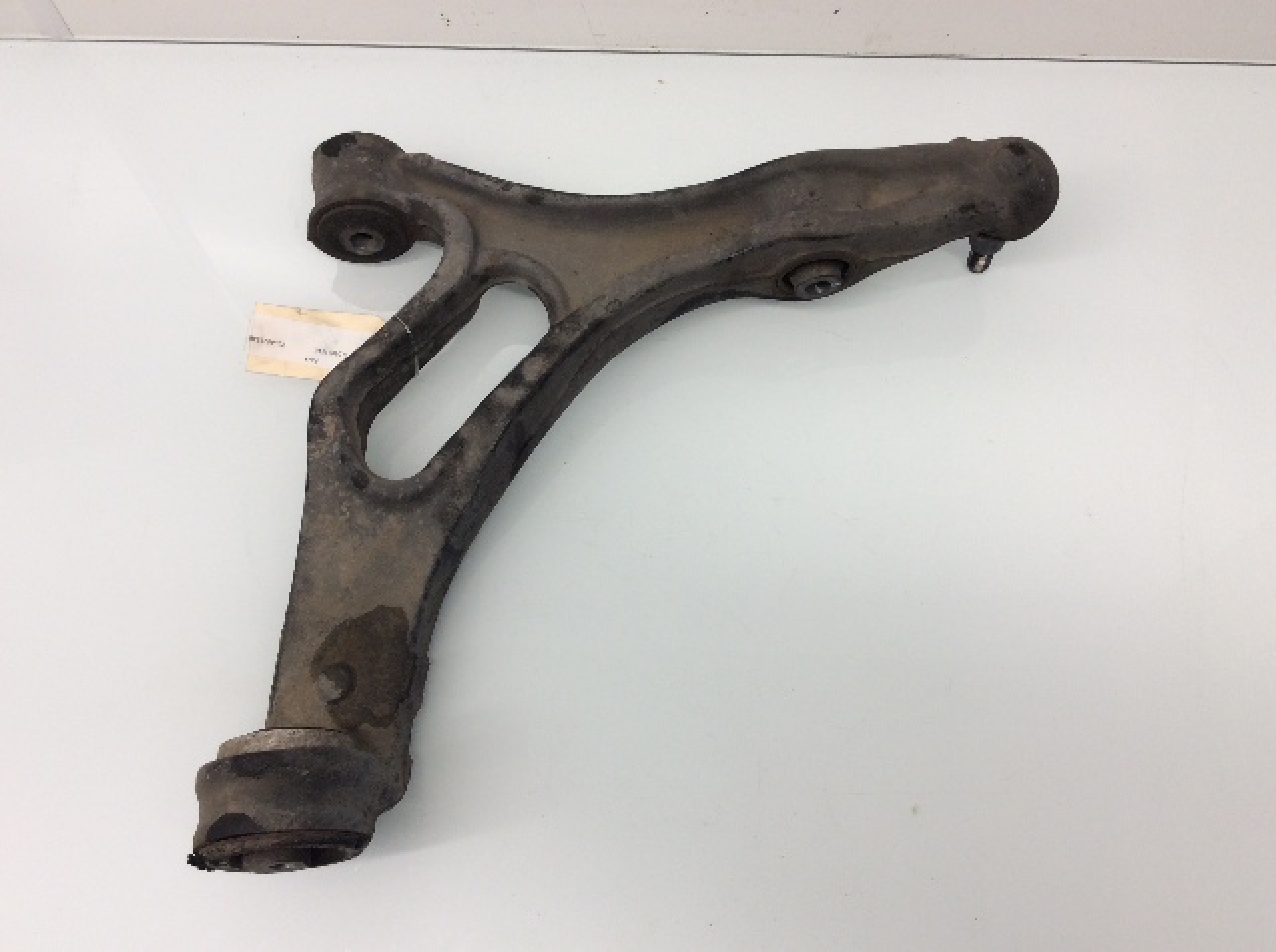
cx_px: 638
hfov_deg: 56.9
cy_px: 476
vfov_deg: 44.1
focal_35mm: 32
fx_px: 1178
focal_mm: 3.3
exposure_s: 1/60
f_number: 2.4
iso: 40
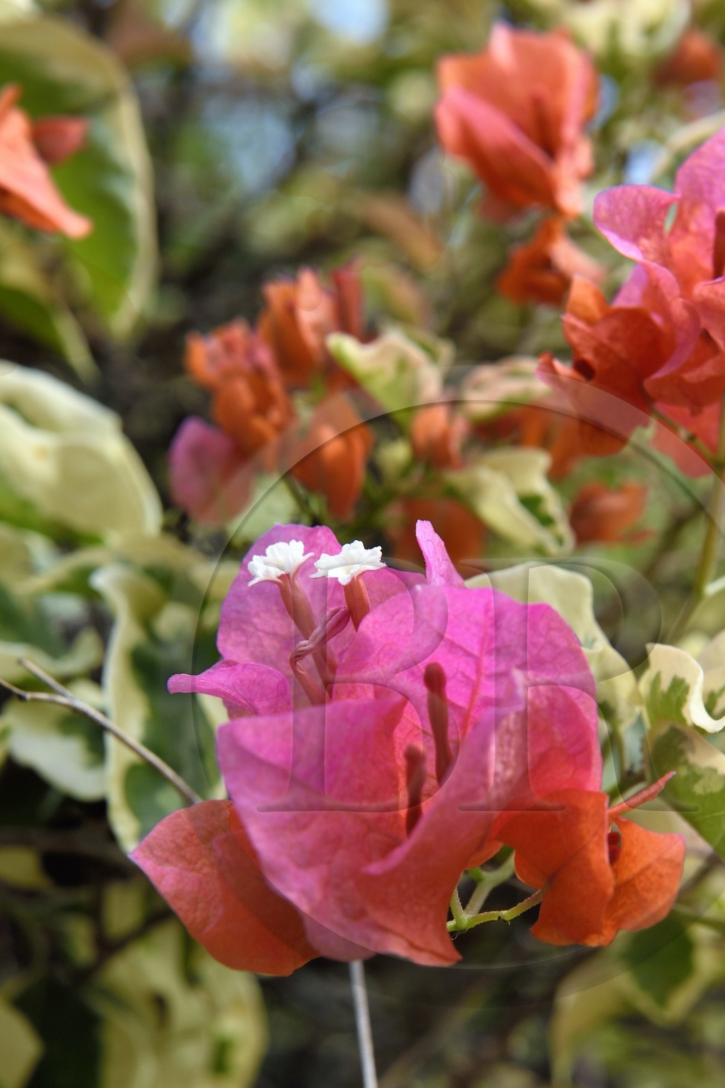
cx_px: 475
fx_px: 3204
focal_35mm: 106
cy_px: 686
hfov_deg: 12.9
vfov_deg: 19.2
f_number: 13
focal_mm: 70
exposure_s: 1/250
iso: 250
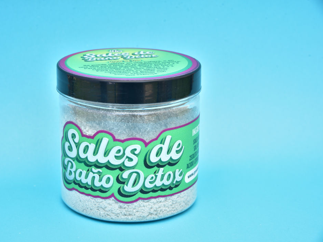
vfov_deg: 13.8
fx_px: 998
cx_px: 143
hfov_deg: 18.4
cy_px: 121
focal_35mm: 107
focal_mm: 98
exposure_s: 1/25
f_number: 11
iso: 100
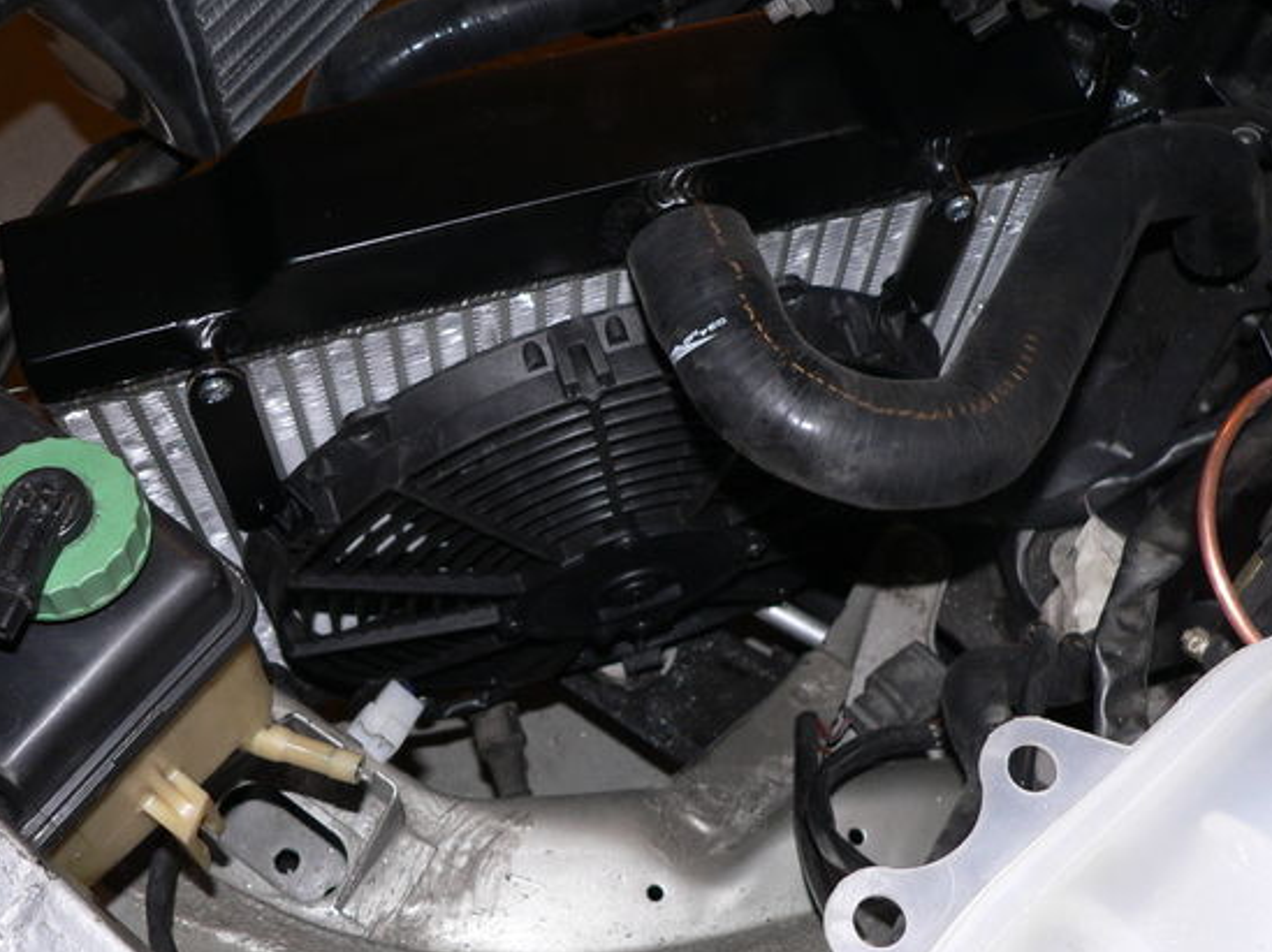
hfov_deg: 44.8
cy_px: 533
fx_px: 1542
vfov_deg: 34.3
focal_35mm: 42
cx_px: 621
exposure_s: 1/60
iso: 100
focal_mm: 6
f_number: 2.8
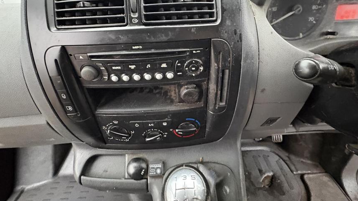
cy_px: 64
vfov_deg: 65.0
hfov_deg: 99.4
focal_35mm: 16
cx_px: 180
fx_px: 152
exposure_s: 1/30
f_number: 2.2
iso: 1000
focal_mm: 2.22
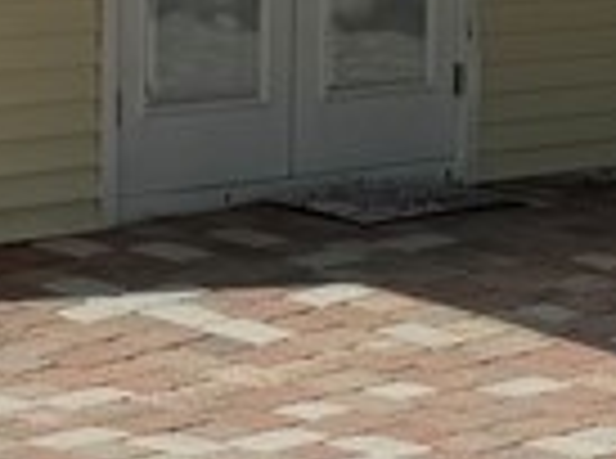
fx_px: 3195
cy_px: -148
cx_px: 324
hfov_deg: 11.0
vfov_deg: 8.1
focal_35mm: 180
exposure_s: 1/7937
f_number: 1.78
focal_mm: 6.76
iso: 80
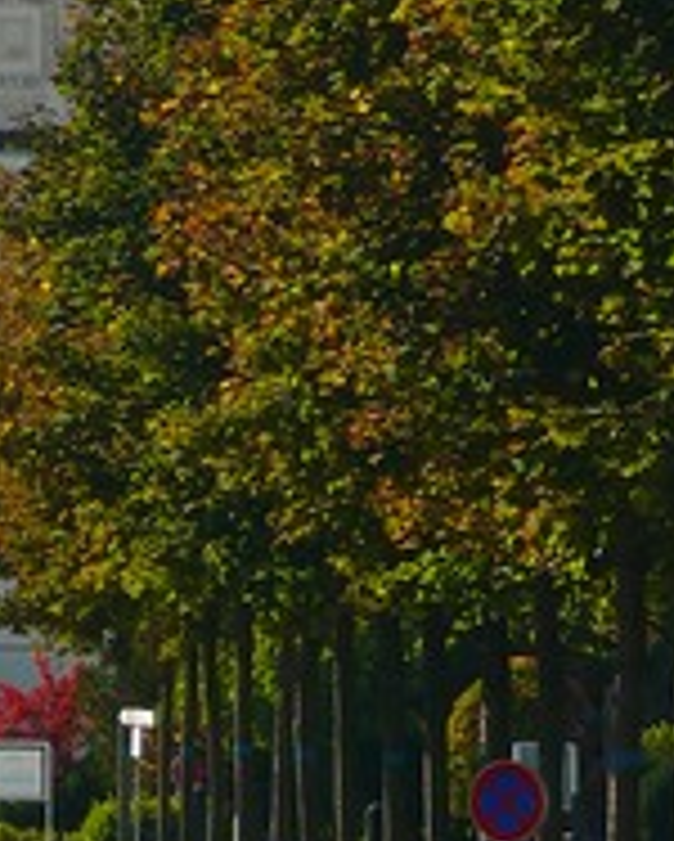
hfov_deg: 3.3
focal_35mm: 465
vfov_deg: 4.1
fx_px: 11576
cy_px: -117
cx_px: -413
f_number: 4
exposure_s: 1/250
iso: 100
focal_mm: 25.1
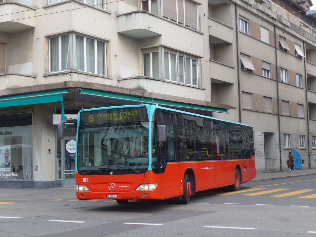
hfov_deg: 32.7
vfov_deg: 24.8
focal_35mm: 59
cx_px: 158
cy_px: 118
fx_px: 539
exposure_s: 1/160
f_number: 3.5
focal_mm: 12
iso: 80
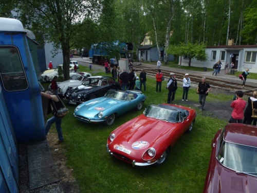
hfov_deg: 71.6
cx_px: 128
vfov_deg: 56.8
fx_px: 178
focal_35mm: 24
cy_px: 96
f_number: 4
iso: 100
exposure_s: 1/320
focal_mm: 4.3
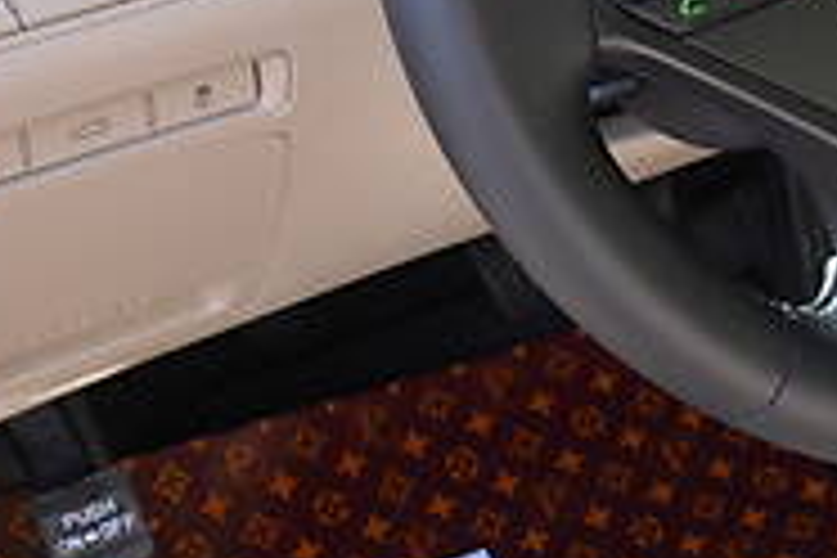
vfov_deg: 9.9
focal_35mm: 135
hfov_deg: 13.9
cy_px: -196
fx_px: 3142
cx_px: 1377
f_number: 5.6
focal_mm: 21
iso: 320
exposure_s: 1/125
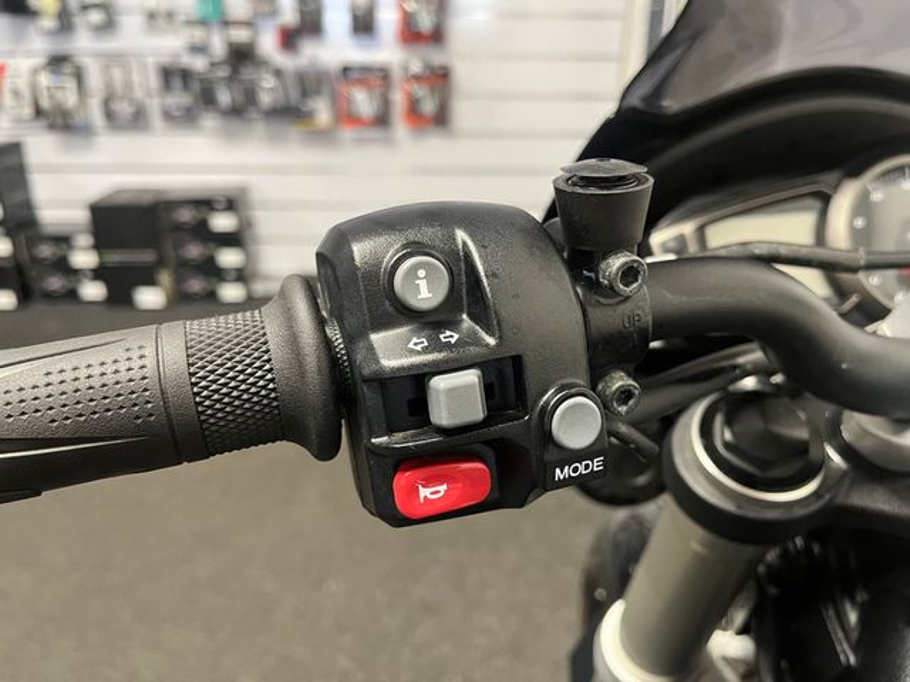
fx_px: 683
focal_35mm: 26
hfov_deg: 67.3
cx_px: 455
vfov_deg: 53.1
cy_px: 341
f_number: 1.6
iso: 320
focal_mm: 5.1
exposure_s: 1/50
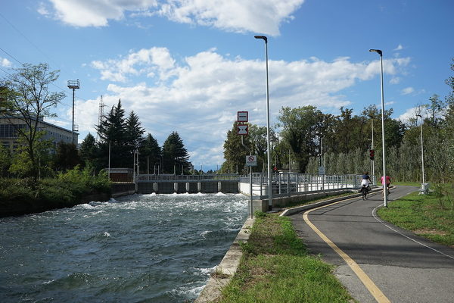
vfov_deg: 38.9
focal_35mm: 34
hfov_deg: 55.8
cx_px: 227
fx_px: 429
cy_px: 152
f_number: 8
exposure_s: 1/250
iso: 100
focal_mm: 34
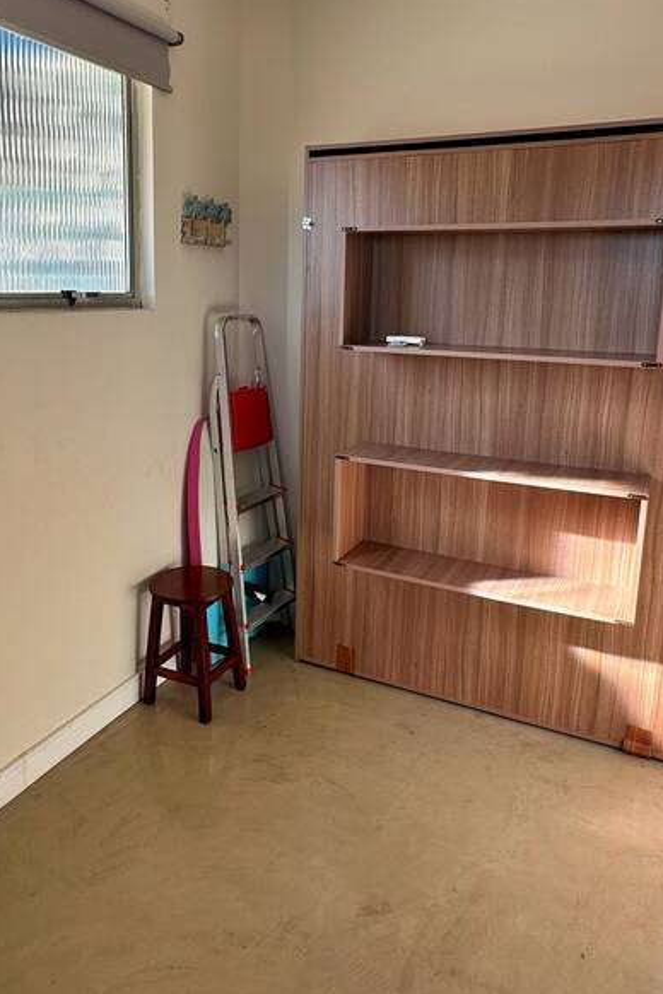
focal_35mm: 27
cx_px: 275
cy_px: 420
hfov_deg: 47.7
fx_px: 746
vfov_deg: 67.0
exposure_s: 1/99
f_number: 2.2
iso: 50
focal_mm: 2.22
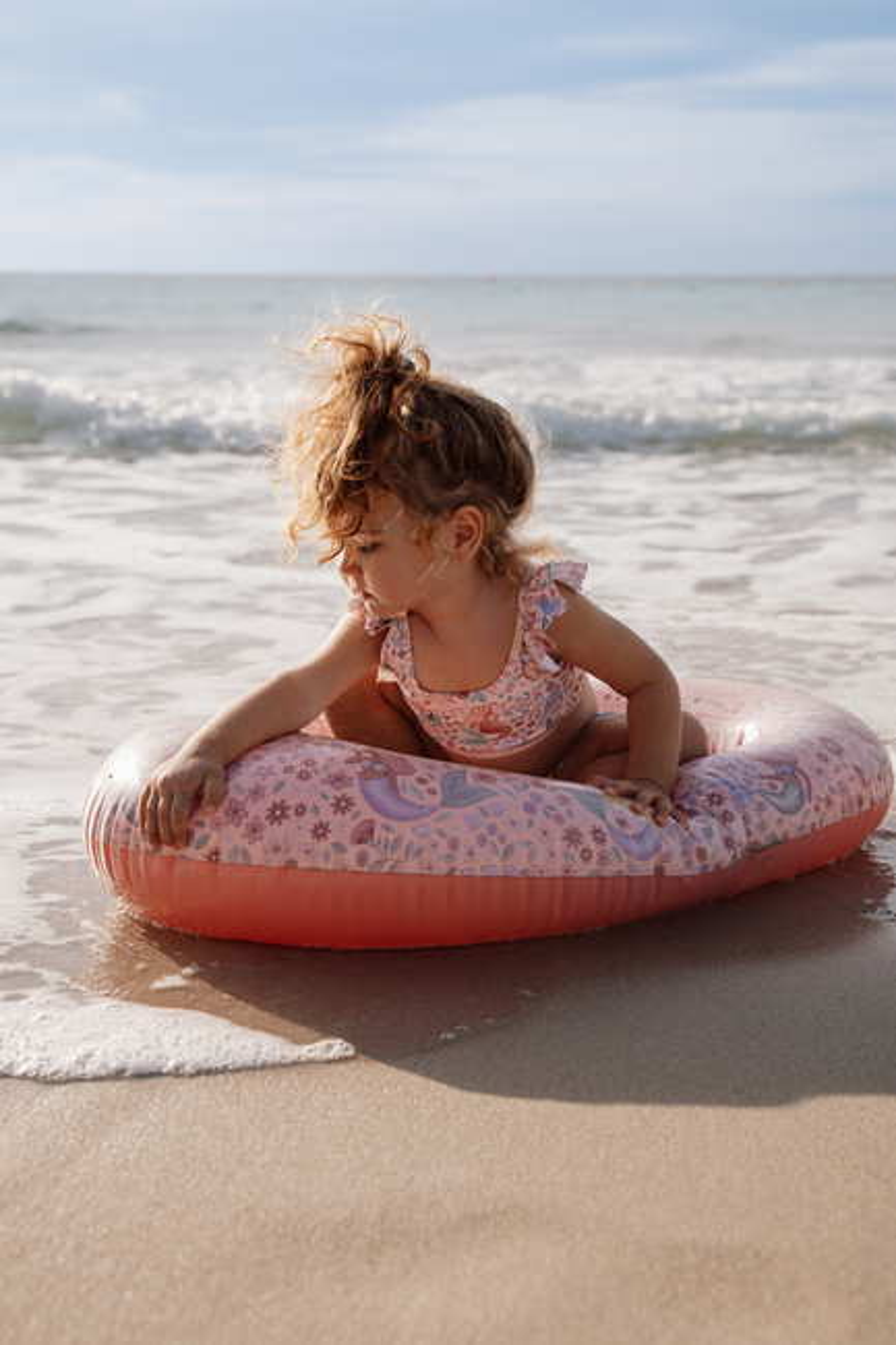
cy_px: 672
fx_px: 1868
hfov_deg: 27.0
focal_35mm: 50
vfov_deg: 39.6
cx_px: 448
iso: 100
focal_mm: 50
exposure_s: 1/500
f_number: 5.6
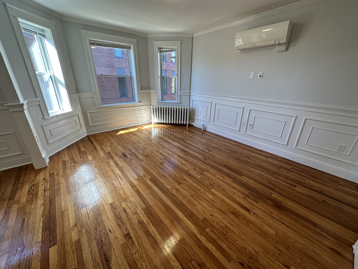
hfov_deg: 102.1
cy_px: 134
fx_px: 145
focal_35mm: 14
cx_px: 179
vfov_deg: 85.7
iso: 100
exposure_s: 1/120
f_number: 2.2
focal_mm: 2.22
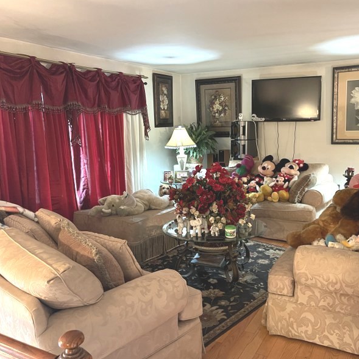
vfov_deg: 54.0
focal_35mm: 30
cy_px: 177
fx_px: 352
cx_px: 214
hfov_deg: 53.7
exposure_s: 1/30
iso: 500
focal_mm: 5.1
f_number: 1.6
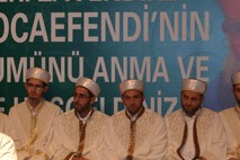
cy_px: 97
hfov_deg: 10.3
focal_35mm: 198
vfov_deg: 6.9
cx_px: 19
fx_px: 1320
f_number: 5.3
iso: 640
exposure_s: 1/60
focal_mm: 42
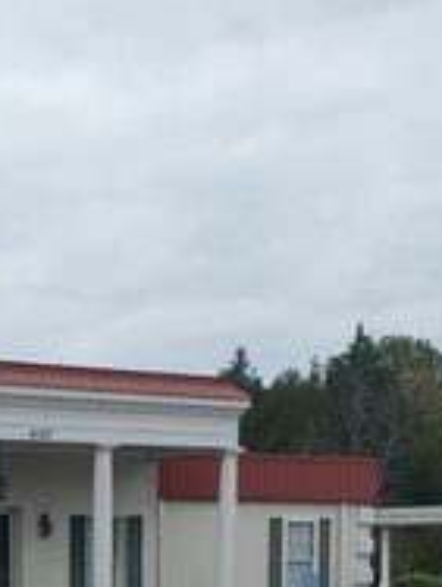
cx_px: -13
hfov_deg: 19.3
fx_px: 1256
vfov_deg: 24.2
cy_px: 673
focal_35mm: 74
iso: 50
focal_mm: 4.3
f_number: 2.4
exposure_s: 1/626
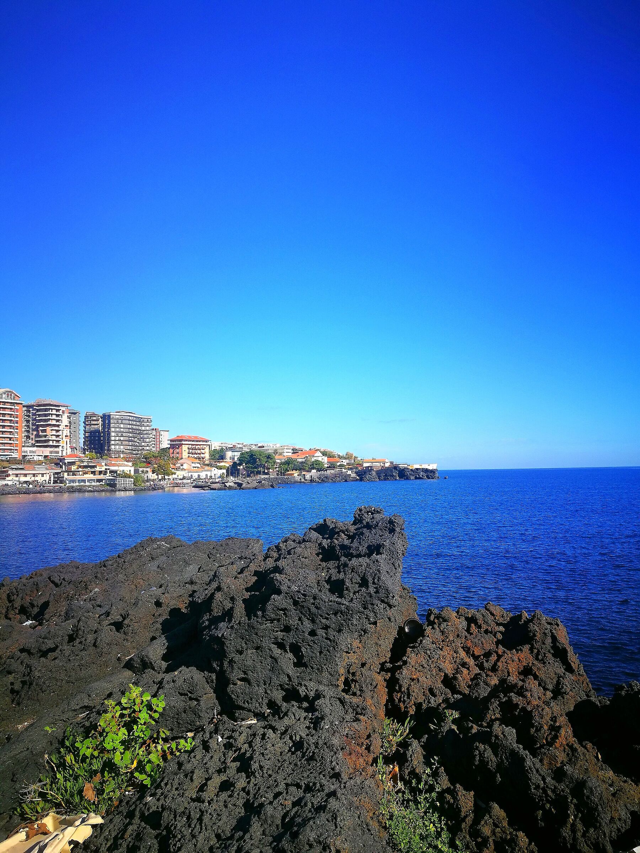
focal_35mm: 27
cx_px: 320
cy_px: 426
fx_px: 666
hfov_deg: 51.4
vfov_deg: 65.3
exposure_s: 1/876
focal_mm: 4.5
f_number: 2.2
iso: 50
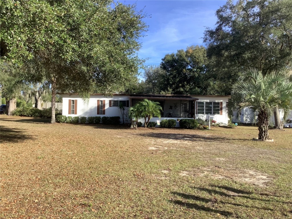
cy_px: 110
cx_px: 146
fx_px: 261
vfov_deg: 45.4
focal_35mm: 31
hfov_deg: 58.4
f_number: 2.4
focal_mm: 3.3
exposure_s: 1/519
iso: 25
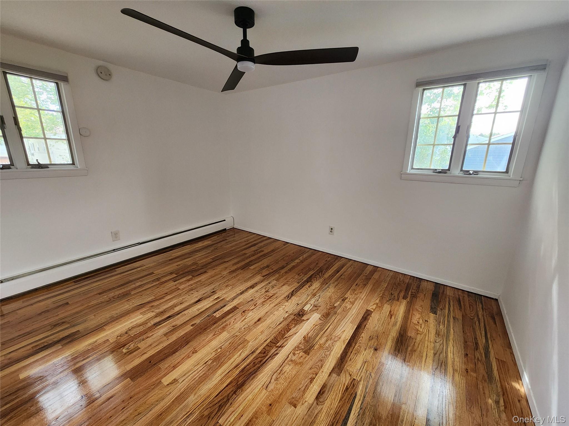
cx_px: 284
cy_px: 213
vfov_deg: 89.9
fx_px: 214
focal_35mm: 13
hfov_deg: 106.2
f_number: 2.2
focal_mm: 2.2
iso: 400
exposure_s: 1/60
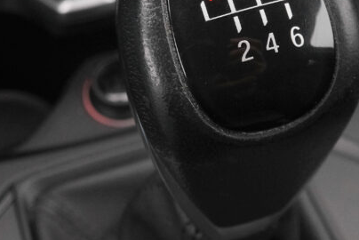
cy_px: 41
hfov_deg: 26.6
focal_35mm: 76
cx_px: 159
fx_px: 758
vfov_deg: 17.8
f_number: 8
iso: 2000
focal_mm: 20.3
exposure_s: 1/160
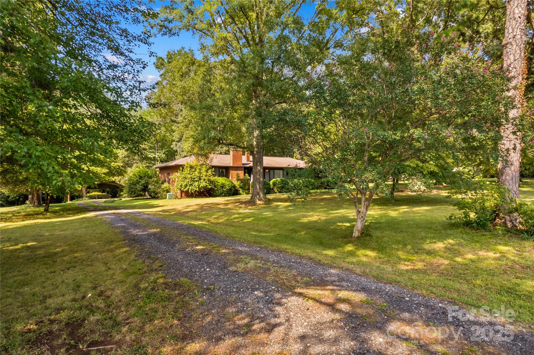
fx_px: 326
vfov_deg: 57.2
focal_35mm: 22
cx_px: 267
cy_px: 178
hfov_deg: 78.6
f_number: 2.8
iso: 120
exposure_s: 1/240
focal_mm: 8.38
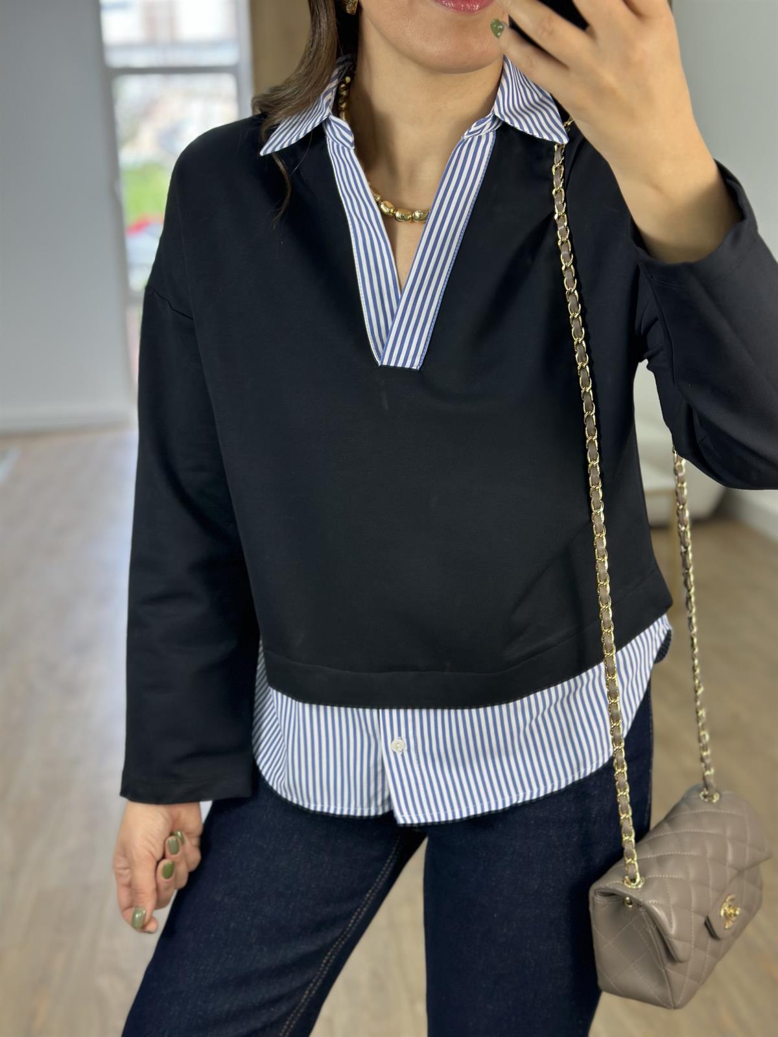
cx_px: 389
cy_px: 518
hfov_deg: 30.3
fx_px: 1438
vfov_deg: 39.7
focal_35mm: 48
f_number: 1.78
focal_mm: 6.86
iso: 64
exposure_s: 1/117
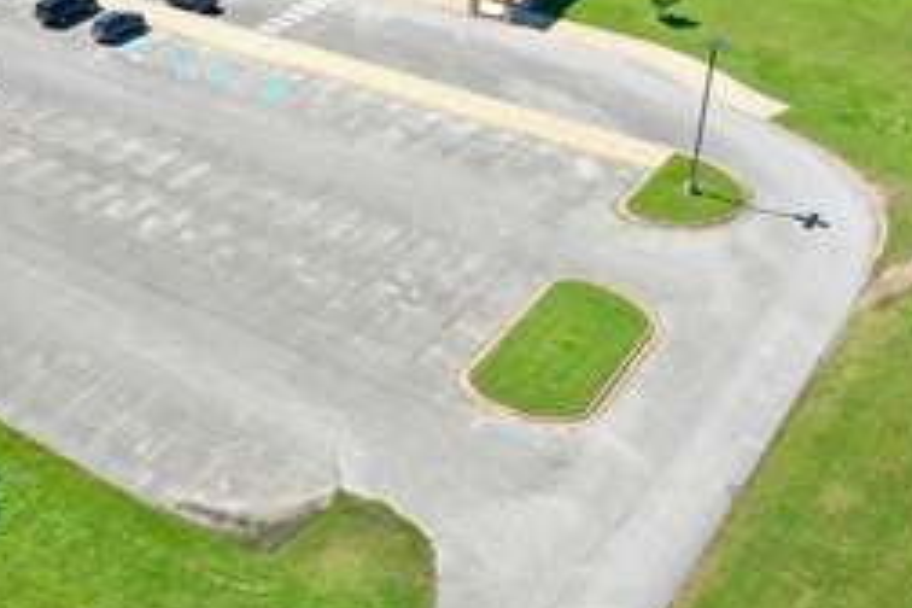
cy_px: 188
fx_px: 1267
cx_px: 271
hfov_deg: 38.9
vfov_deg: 26.8
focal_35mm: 50
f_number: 5
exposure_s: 1/320
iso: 100
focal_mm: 10.26
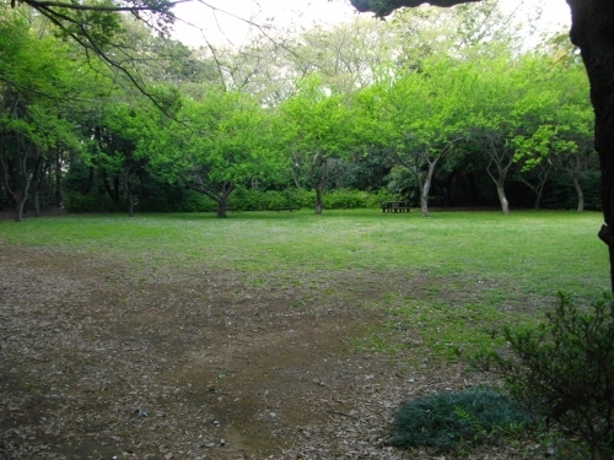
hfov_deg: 56.8
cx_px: 307
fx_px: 568
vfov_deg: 44.2
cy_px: 230
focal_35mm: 32
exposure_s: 1/100
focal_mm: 5.7
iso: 175
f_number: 2.9
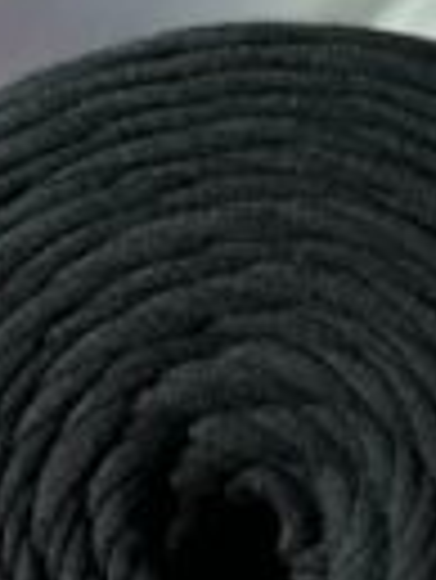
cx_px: 225
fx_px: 1442
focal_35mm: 86
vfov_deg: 22.4
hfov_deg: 17.2
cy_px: 465
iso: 50
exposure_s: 1/682
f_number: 1.6
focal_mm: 4.2
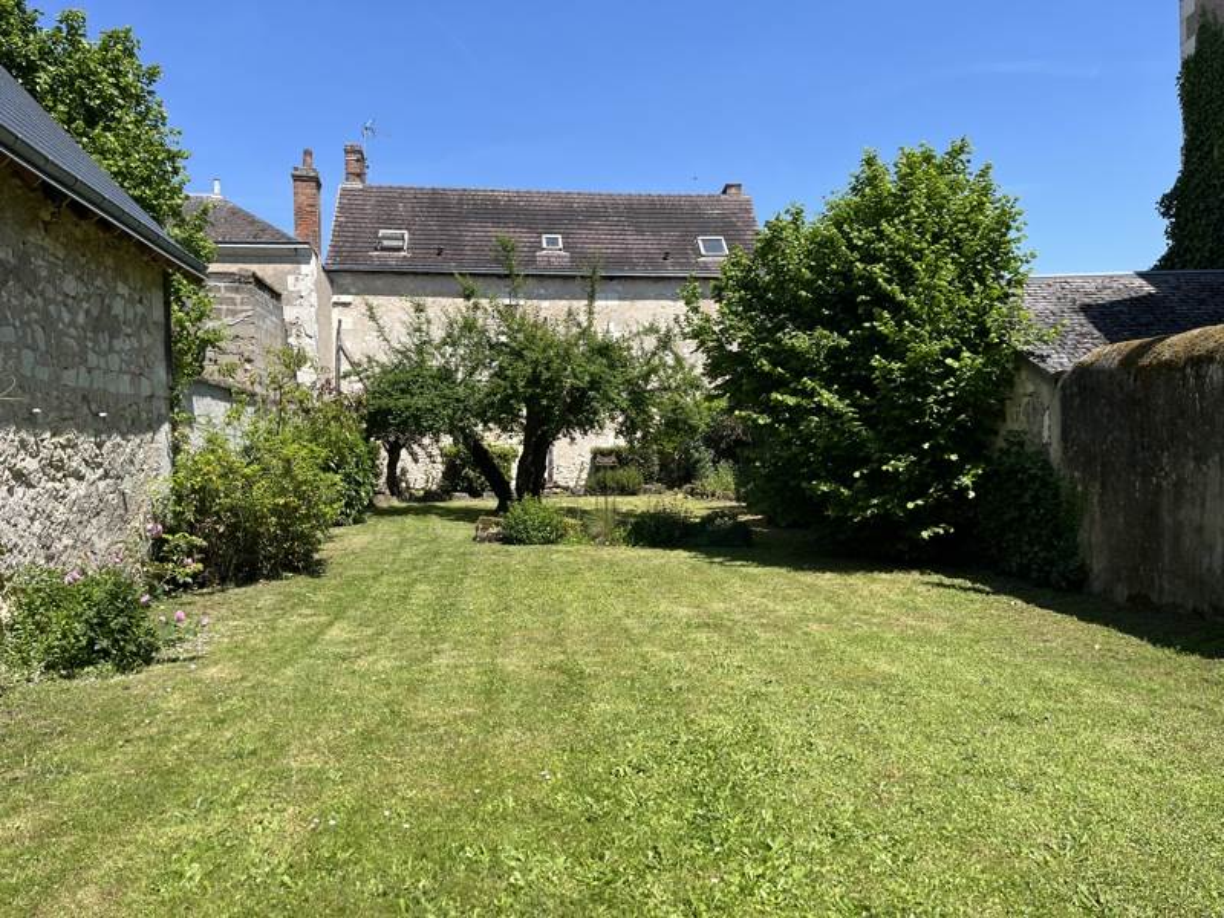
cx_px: 612
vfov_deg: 53.1
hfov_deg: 67.3
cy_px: 459
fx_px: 919
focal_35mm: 26
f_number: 1.6
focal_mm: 5.1
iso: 50
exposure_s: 1/2358
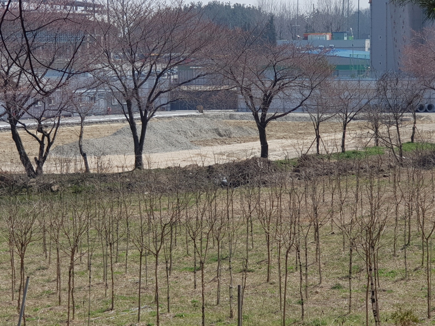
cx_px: 218
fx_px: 653
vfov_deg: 28.0
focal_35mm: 52
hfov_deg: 36.8
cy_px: 163
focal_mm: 6
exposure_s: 1/786
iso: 25
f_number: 2.4
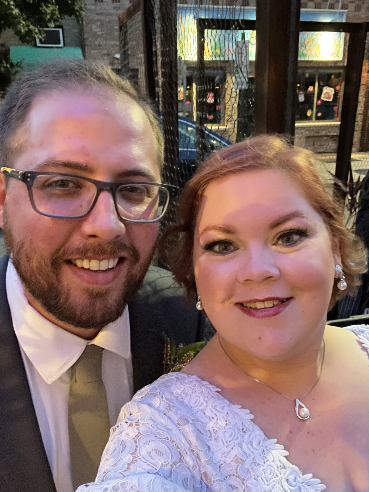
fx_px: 426
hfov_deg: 46.8
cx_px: 184
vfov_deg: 60.0
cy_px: 246
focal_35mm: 30
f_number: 2.2
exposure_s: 1/15
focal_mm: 2.71
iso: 1250
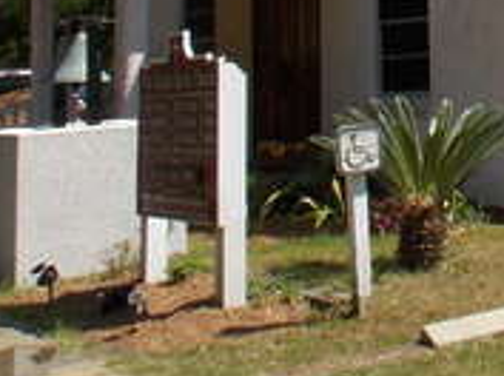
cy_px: -205
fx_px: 1453
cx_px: 698
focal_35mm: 100
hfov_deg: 18.1
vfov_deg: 13.8
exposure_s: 1/1000
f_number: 3.1
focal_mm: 4
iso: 80
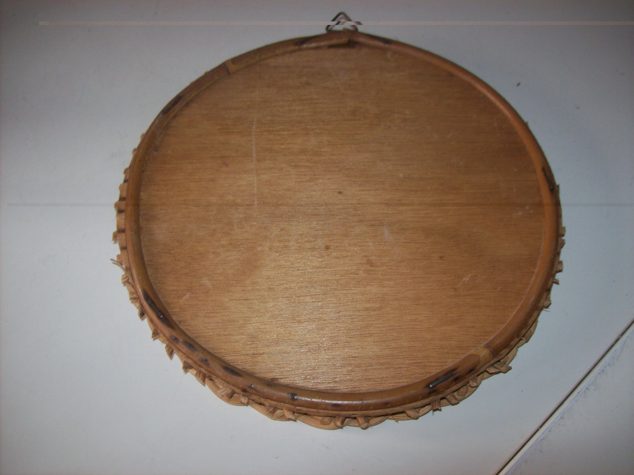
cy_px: 238
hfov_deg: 51.4
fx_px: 659
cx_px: 317
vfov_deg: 39.6
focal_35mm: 36
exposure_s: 1/64
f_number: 2.7
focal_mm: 6
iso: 80
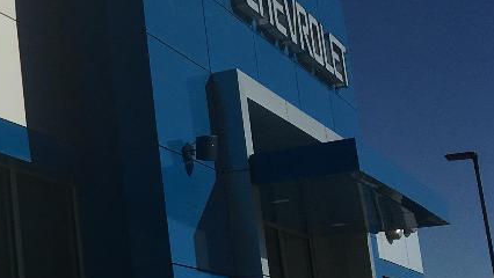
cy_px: 147
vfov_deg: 12.8
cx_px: -203
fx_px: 1245
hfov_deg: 20.0
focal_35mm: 95
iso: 25
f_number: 2.2
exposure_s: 1/10989
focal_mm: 4.15
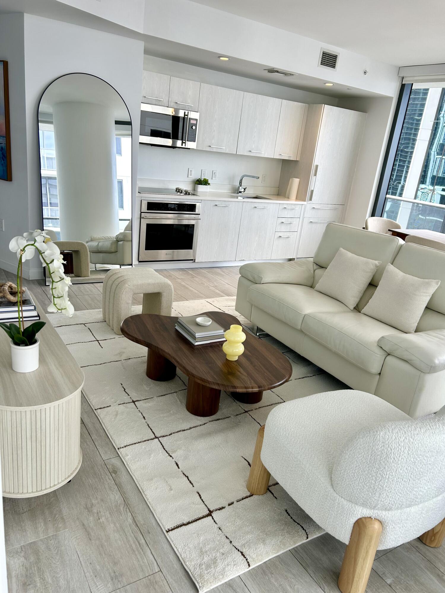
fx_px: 446
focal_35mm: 26
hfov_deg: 53.1
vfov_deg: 67.3
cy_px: 296
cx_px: 222
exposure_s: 1/123
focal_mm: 5.7
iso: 32
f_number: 1.5
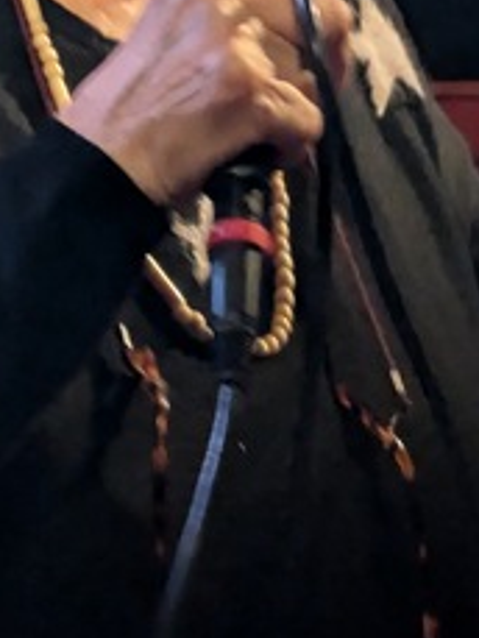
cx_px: 337
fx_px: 3281
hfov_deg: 8.3
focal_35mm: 178
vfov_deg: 11.1
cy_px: 266
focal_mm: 5.43
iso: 484
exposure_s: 1/25
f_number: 1.89
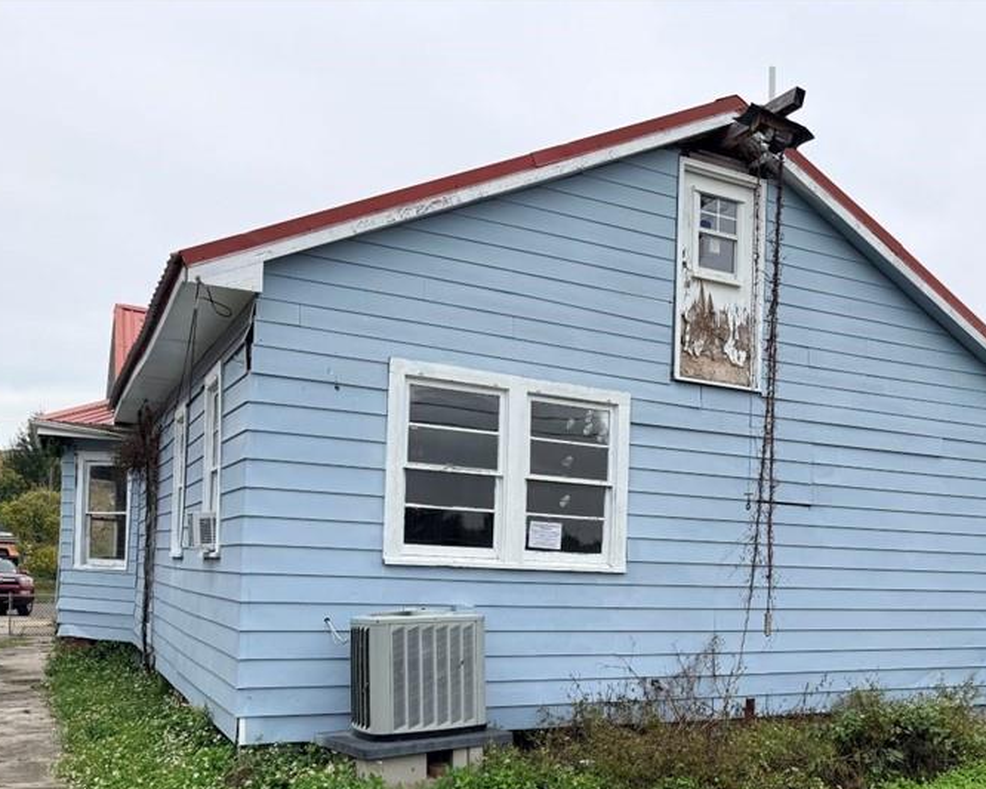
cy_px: 564
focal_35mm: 36
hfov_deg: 48.4
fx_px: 1051
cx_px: 737
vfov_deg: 40.3
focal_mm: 6.76
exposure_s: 1/2110
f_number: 1.78
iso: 80
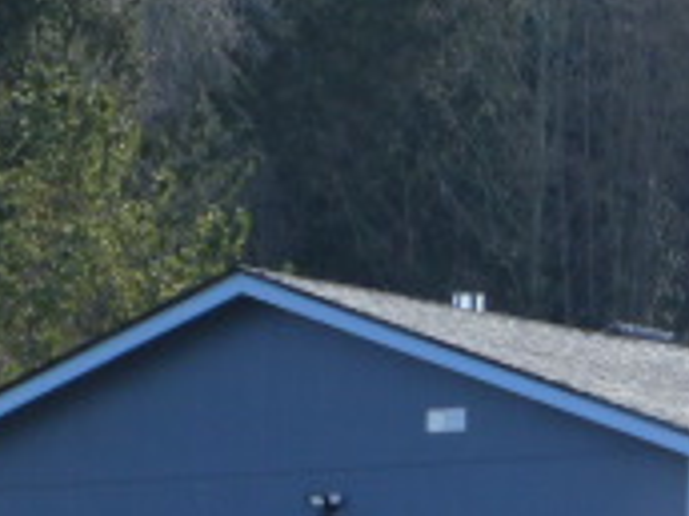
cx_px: 709
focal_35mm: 406
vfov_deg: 3.6
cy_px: 756
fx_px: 8081
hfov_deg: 4.9
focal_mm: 19.4
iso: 100
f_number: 5.3
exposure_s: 1/200
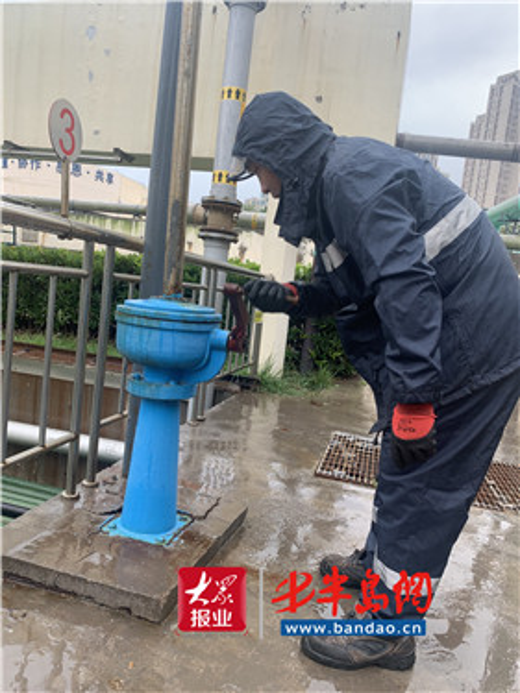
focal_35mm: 26
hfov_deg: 53.0
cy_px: 346
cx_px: 260
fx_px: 521
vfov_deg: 67.3
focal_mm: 4.25
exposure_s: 1/141
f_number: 1.8
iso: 25
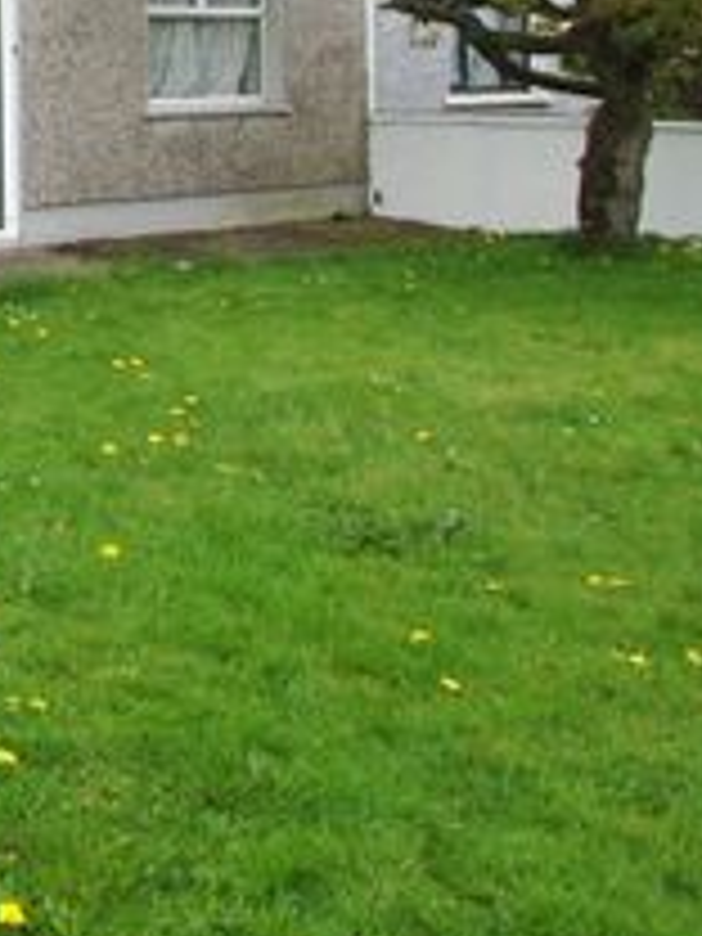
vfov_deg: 34.6
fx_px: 1352
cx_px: -536
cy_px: -4
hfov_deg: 20.9
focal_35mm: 50
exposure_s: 1/125
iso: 200
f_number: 9
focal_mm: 10
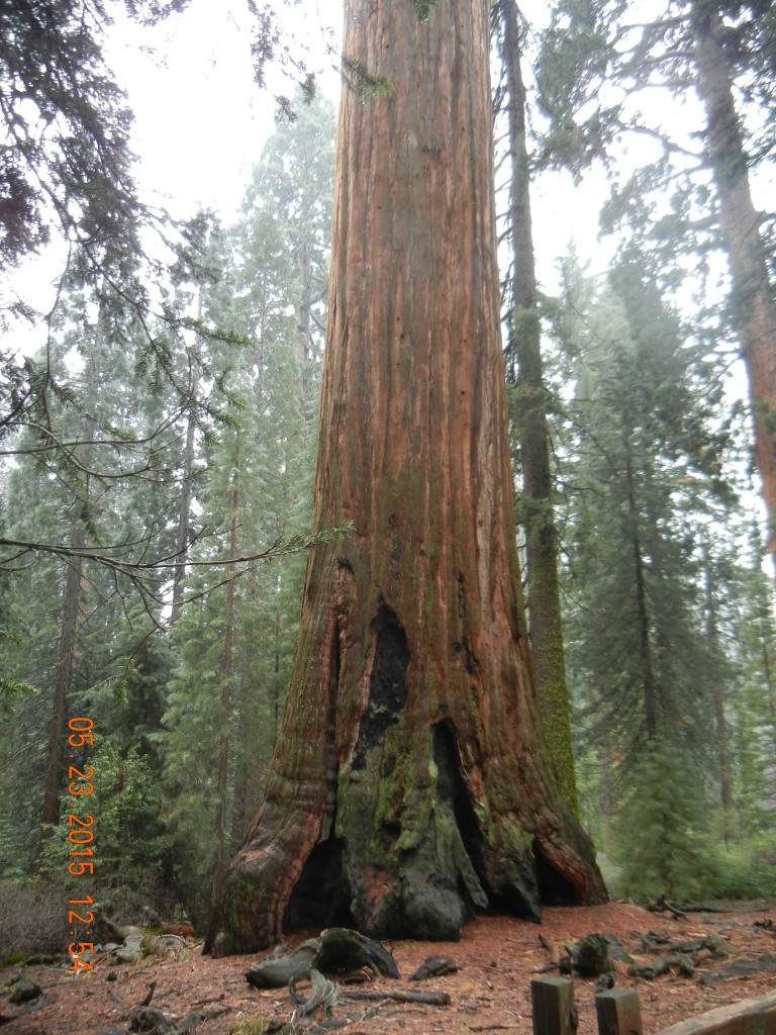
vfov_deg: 60.0
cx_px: 388
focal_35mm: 30
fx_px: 897
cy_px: 518
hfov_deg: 46.8
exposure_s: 1/69.8
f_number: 3.5
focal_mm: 5.4
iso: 160
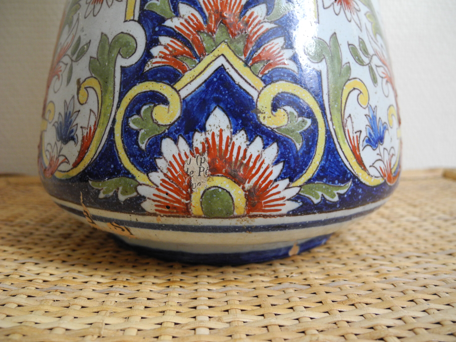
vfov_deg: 49.7
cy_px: 171
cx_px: 228
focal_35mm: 28
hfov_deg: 63.4
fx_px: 369
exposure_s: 1/30
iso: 316
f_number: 2.8
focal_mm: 6
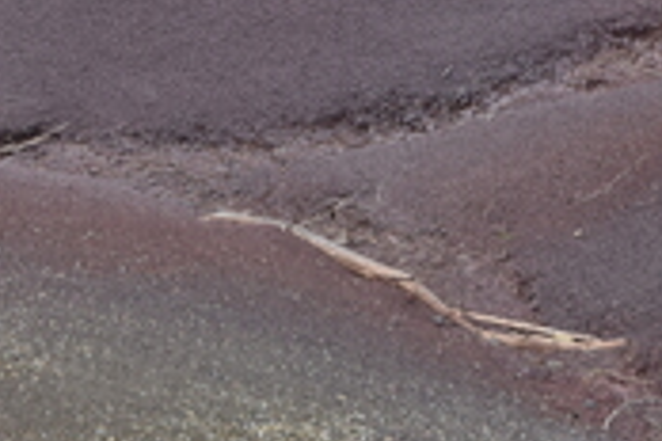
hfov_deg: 9.7
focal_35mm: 211
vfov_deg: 6.3
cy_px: -456
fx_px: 3880
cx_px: -27
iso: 200
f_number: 8
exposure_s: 1/250
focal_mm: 34
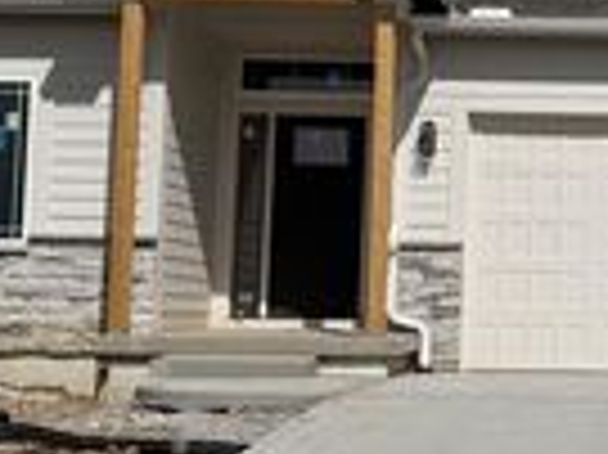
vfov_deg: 16.5
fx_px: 1562
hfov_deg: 20.6
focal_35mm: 89
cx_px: 721
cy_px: 164
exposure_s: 1/17544
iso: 80
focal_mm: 6.76
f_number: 1.78
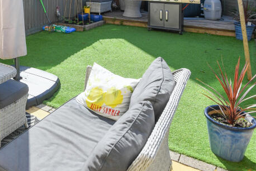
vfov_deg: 34.3
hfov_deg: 44.9
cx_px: -1
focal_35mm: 36
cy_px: 8
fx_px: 256
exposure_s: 1/2500
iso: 500
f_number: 6.3
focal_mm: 16
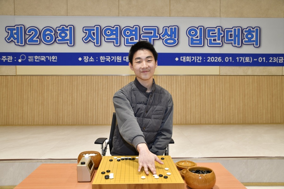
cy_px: 94
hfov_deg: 54.4
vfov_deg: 37.9
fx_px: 276
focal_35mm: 35
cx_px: 142
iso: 800
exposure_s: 1/80
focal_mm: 35
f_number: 4.5
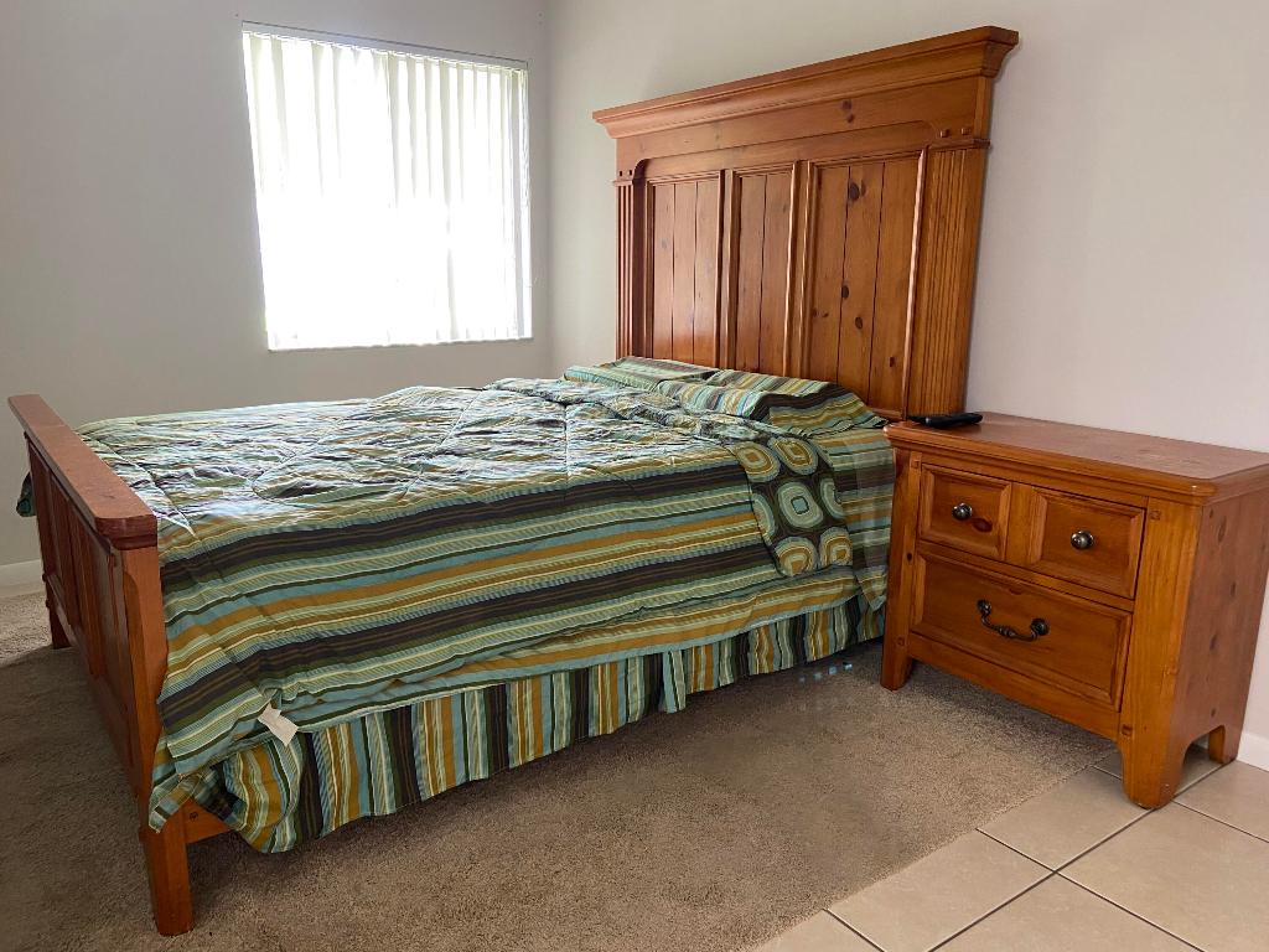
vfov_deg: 53.1
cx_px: 634
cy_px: 476
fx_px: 953
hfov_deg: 67.3
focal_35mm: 26
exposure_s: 1/60
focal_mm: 4.25
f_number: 1.8
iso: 250
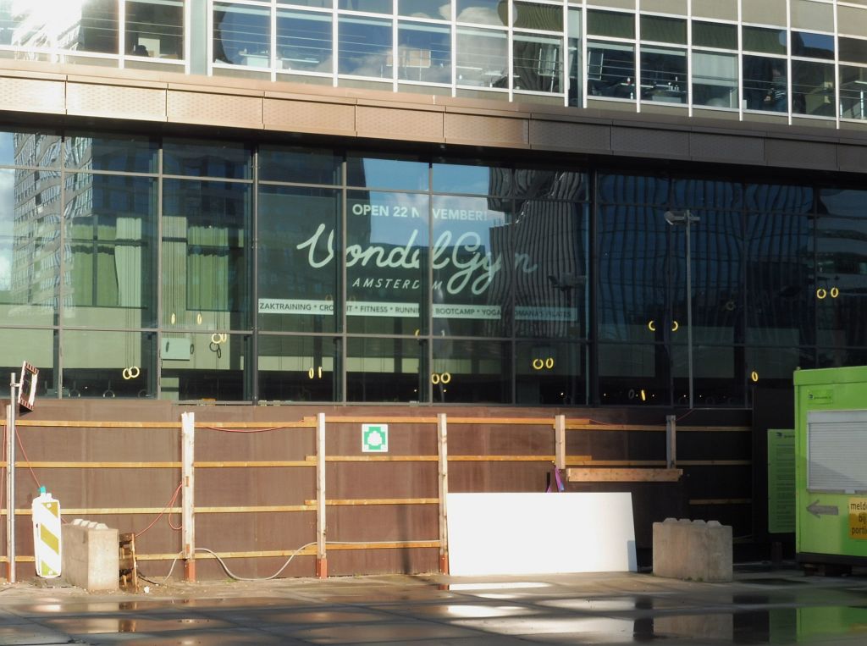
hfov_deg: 24.8
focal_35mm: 79
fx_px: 1974
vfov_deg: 18.6
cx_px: 434
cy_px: 323
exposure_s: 1/160
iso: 100
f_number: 6.3
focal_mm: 14.2
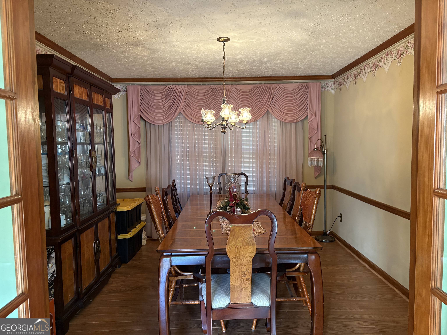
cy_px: 168
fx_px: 336
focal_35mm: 26
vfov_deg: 53.1
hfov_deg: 67.3
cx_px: 224
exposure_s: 1/60
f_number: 1.6
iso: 250
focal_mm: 5.96
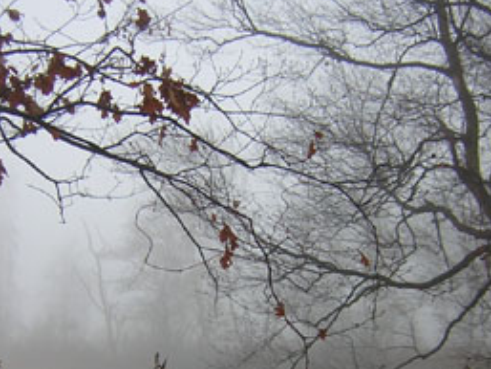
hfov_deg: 30.7
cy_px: 293
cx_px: 210
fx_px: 894
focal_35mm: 63
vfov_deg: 23.0
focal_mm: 4.7
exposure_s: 1/272
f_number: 2.6
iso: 100
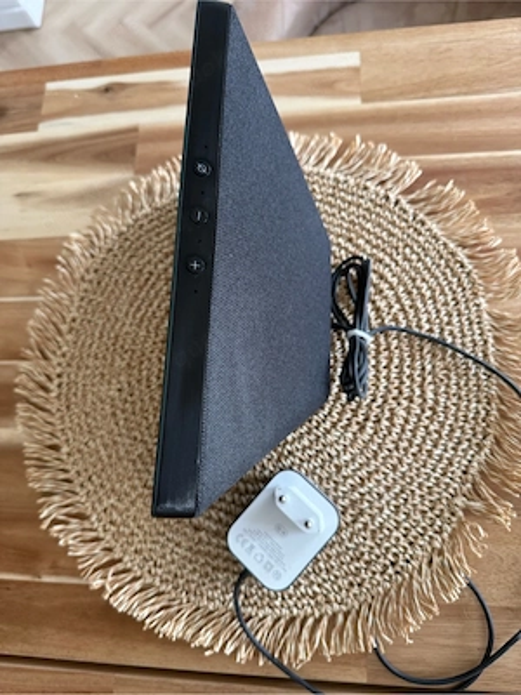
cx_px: 260
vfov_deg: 71.6
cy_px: 348
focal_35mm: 24
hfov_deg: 56.8
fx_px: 482
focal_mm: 6.76
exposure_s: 1/116
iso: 200
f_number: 1.78
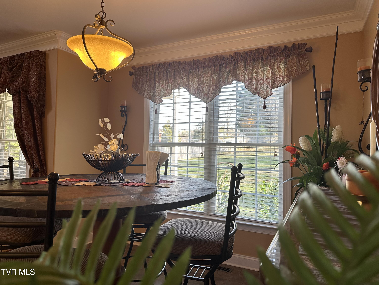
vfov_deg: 56.8
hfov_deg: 71.6
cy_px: 142
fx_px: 263
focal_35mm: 24
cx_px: 190
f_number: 1.78
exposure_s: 1/120
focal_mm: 6.86
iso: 100
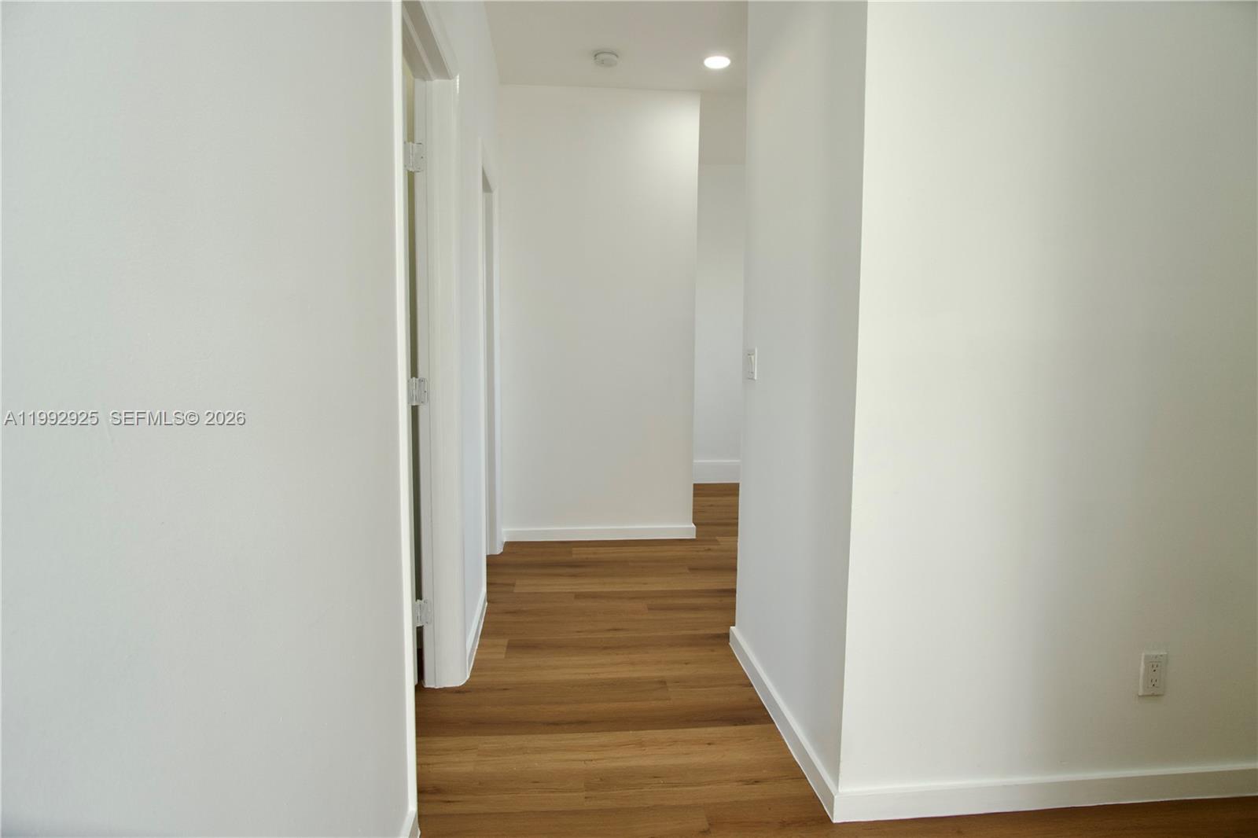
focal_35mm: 18
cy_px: 419
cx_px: 629
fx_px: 629
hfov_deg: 90.0
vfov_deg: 67.4
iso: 125
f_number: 4
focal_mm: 12
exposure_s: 1/160
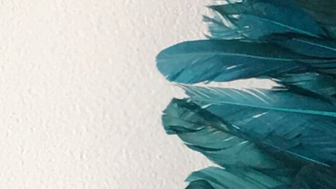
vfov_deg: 5.2
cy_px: 291
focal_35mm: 230
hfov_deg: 8.7
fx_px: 2050
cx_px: 745
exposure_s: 1/33
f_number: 2.2
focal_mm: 4.15
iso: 50
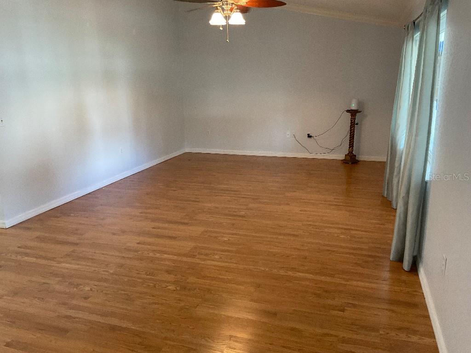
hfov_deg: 61.7
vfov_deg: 48.2
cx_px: 236
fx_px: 395
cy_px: 176
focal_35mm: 29
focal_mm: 3
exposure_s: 1/60
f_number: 1.8
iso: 125
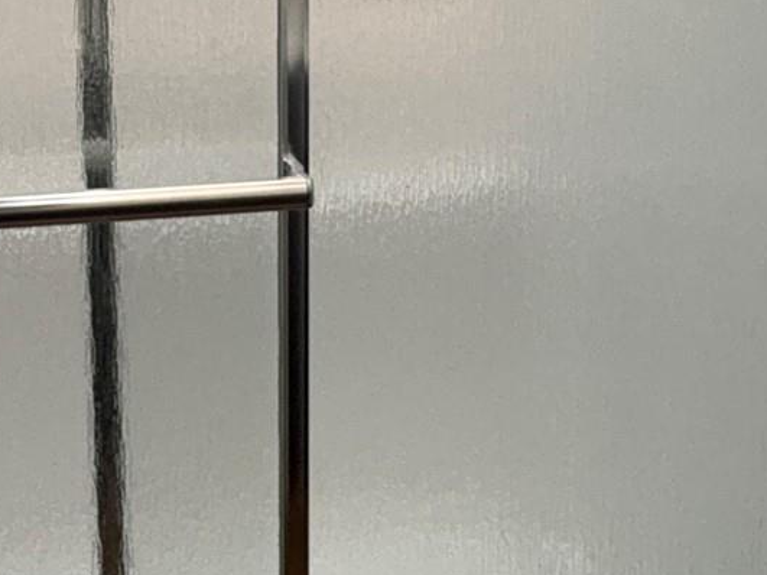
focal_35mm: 54
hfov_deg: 33.6
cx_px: 71
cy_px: -9
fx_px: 1196
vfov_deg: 25.6
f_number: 2.2
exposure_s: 1/120
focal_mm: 2.22
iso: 80
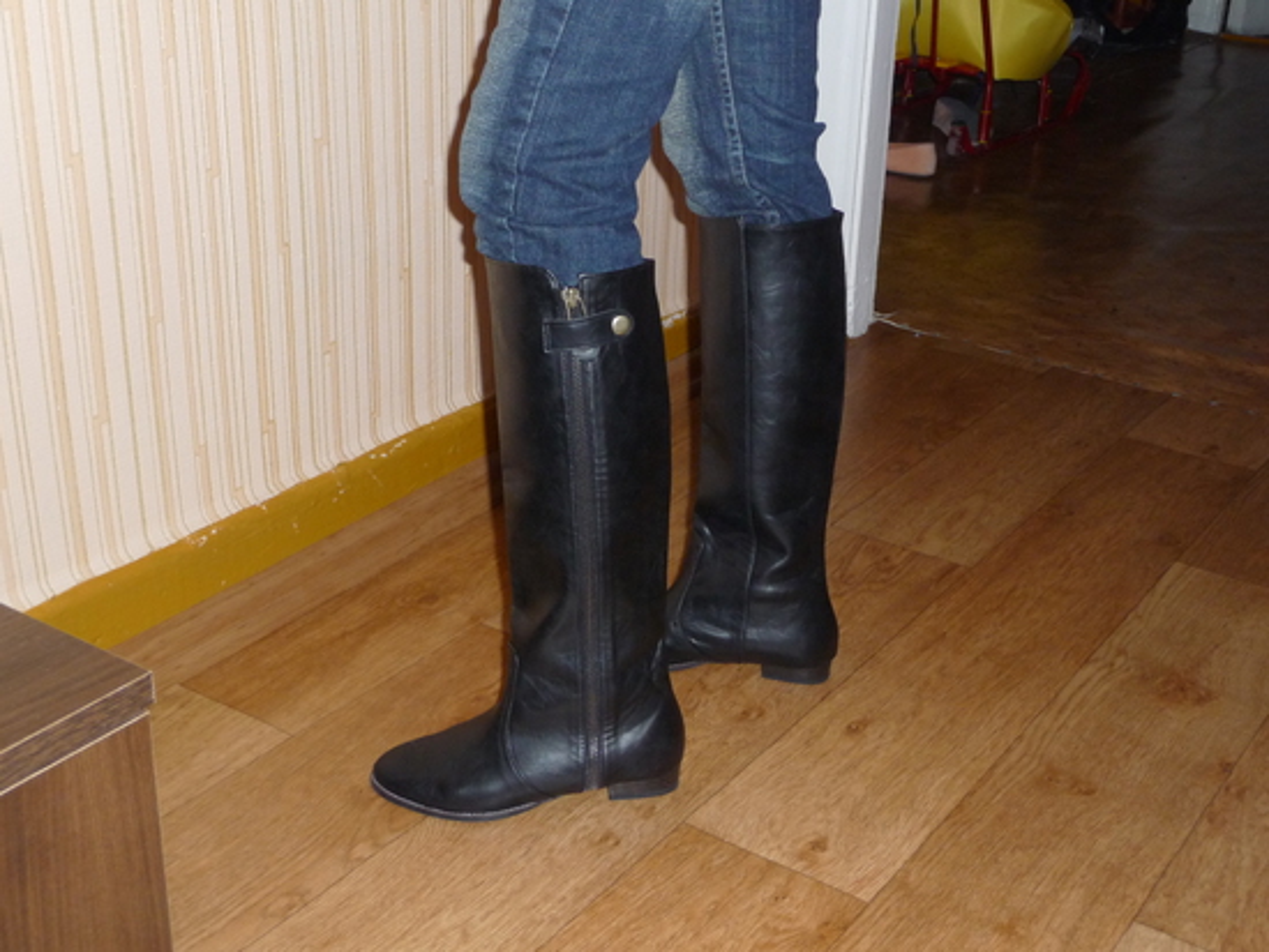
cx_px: 634
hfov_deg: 42.1
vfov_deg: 32.2
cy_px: 476
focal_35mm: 45
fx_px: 1650
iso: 250
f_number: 4.1
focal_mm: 7.6
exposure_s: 1/30
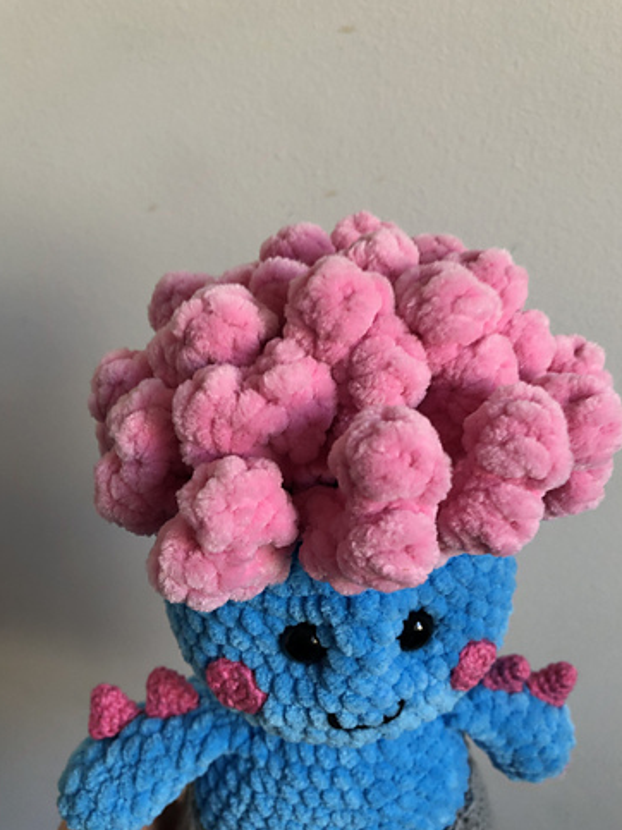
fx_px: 695
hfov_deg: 48.2
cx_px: 314
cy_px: 424
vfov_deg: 61.7
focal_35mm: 29
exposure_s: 1/30
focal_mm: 3.99
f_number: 1.8
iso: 32
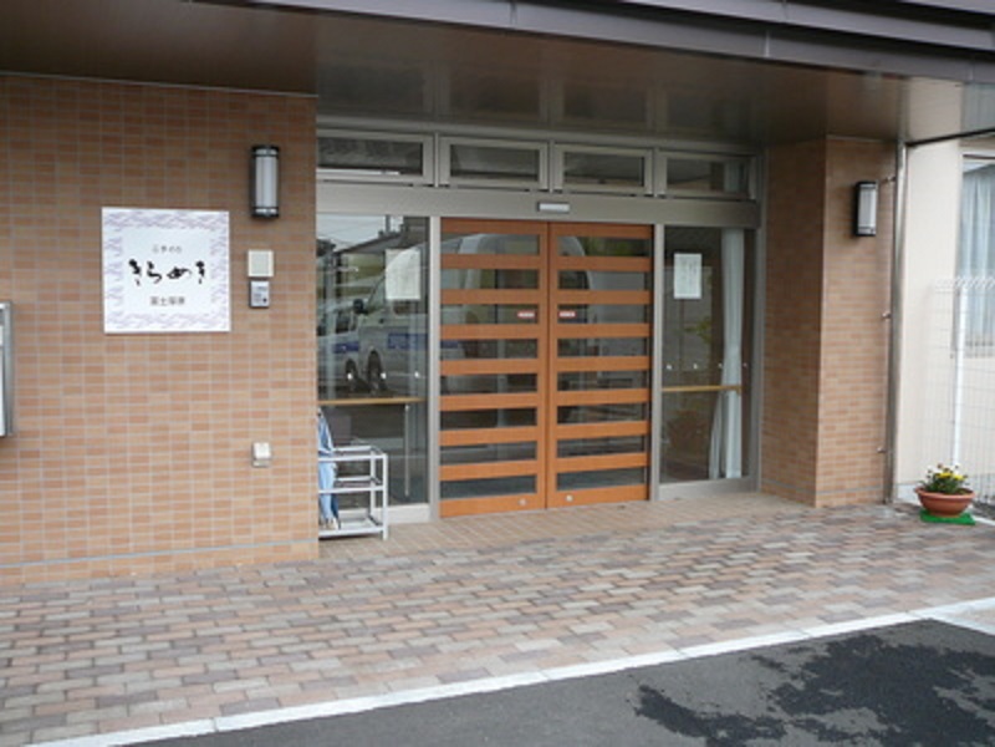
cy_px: 374
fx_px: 1006
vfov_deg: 40.7
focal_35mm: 35
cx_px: 498
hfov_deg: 52.6
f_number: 2.8
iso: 80
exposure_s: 1/160
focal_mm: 5.2
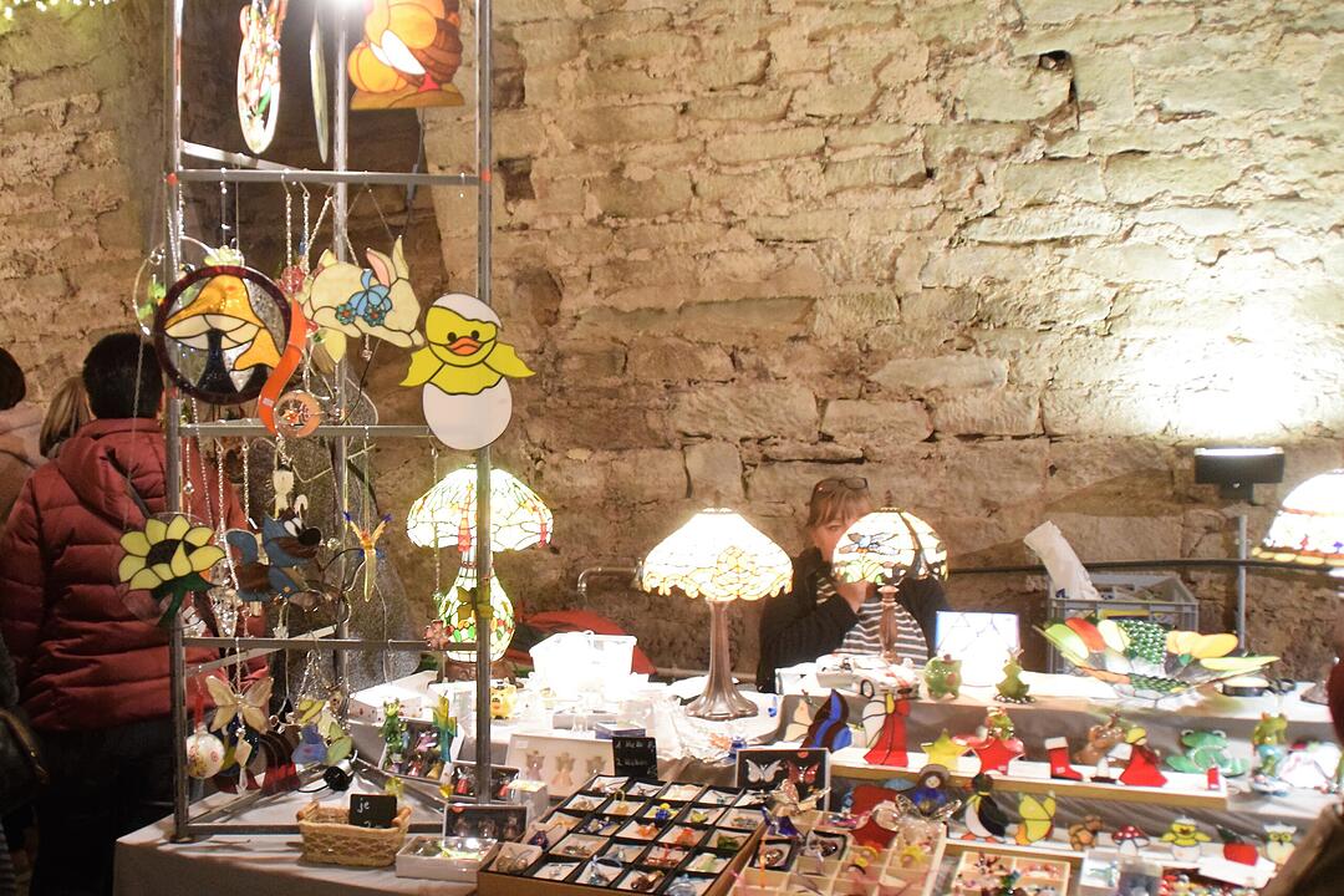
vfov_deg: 47.9
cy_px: 448
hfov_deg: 67.4
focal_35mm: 27
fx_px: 1008
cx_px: 672
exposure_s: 1/30
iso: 3200
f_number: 3.5
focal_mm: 18
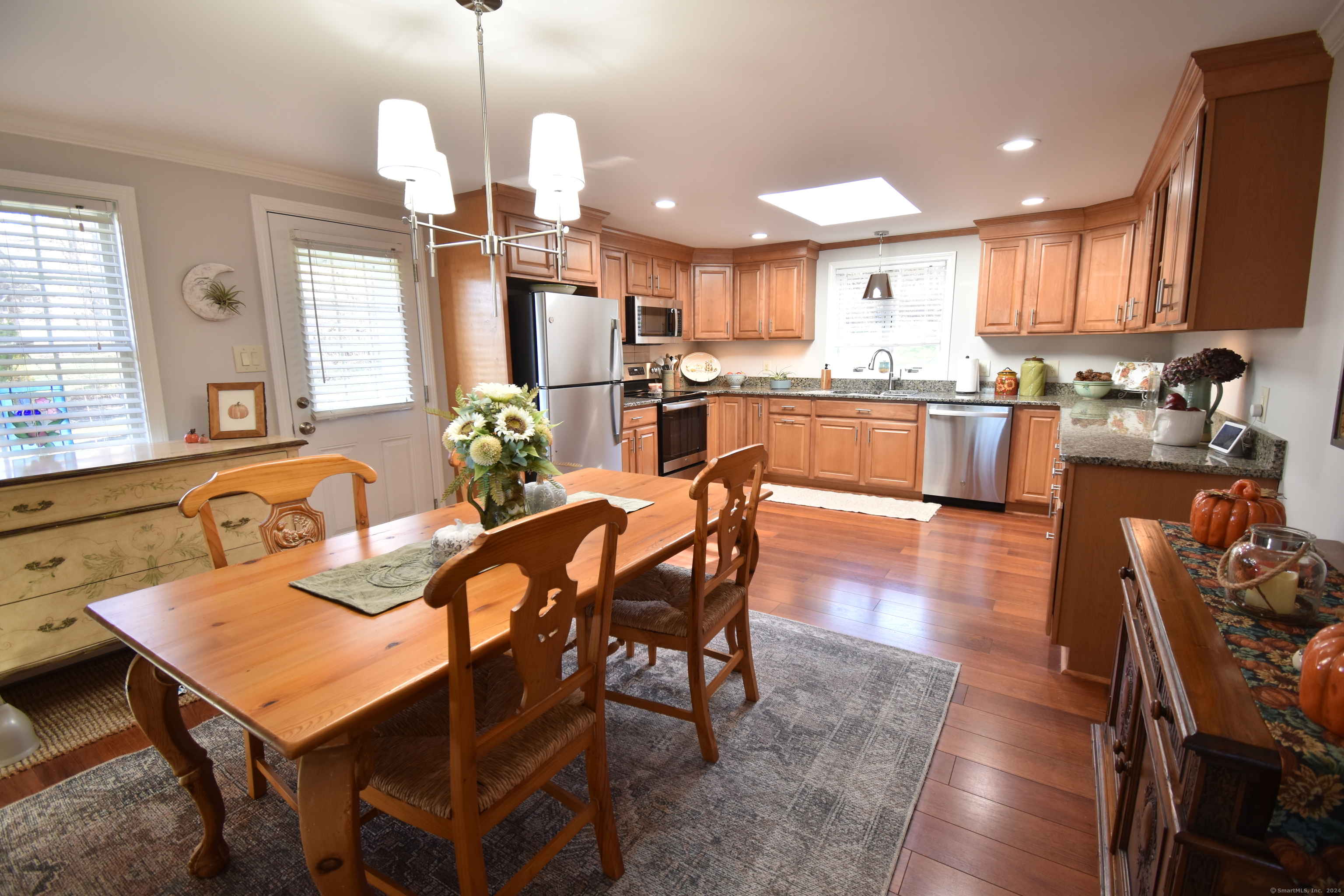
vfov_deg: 77.3
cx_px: 672
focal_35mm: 15
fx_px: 560
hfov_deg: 100.4
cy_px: 448
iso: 280
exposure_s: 1/15
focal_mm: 10
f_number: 4.5
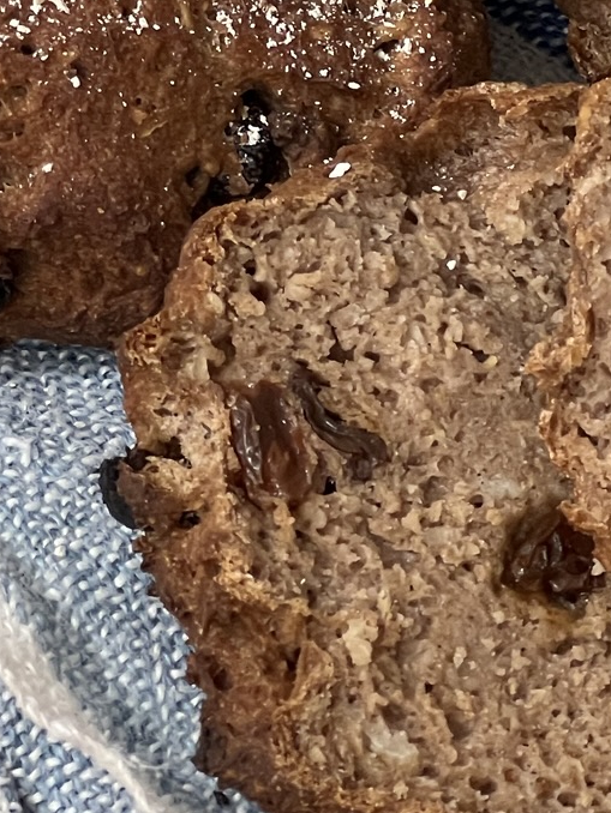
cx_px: 489
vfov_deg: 8.7
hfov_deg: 6.5
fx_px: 5339
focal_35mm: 227
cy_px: 43
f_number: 2.8
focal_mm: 9
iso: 250
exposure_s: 1/50
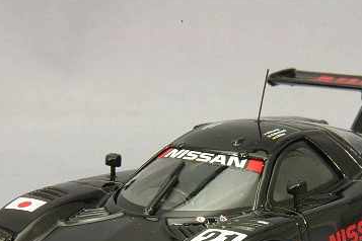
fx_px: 2021
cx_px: 239
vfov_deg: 6.8
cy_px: 212
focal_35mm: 201
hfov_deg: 10.2
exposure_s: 1
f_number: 32
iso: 400
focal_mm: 75
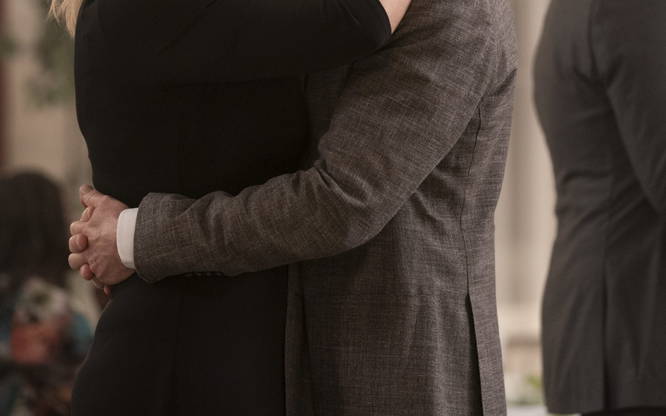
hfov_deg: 9.2
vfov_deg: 5.7
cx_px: 281
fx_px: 4138
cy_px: 59
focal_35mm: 228
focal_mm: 132
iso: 1600
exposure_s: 1/80
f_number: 2.8
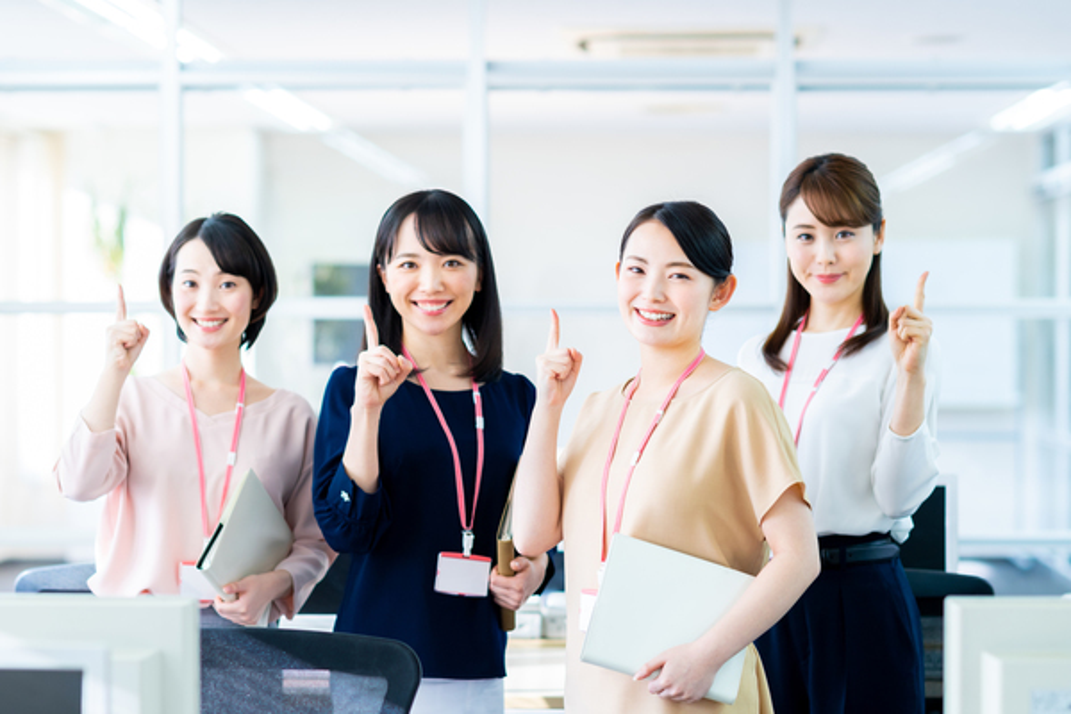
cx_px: 536
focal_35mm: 85
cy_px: 357
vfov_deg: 16.1
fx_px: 2529
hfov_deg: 23.9
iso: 400
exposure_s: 1/160
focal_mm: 85
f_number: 3.2
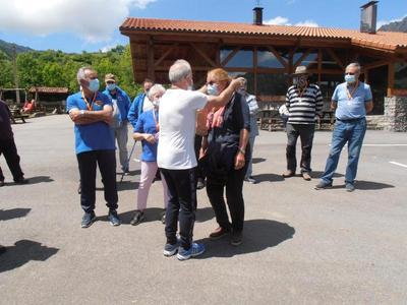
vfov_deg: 56.8
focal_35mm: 24
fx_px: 282
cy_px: 152
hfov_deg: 71.6
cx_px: 204
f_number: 7.9
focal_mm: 4.2
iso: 200
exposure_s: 1/500
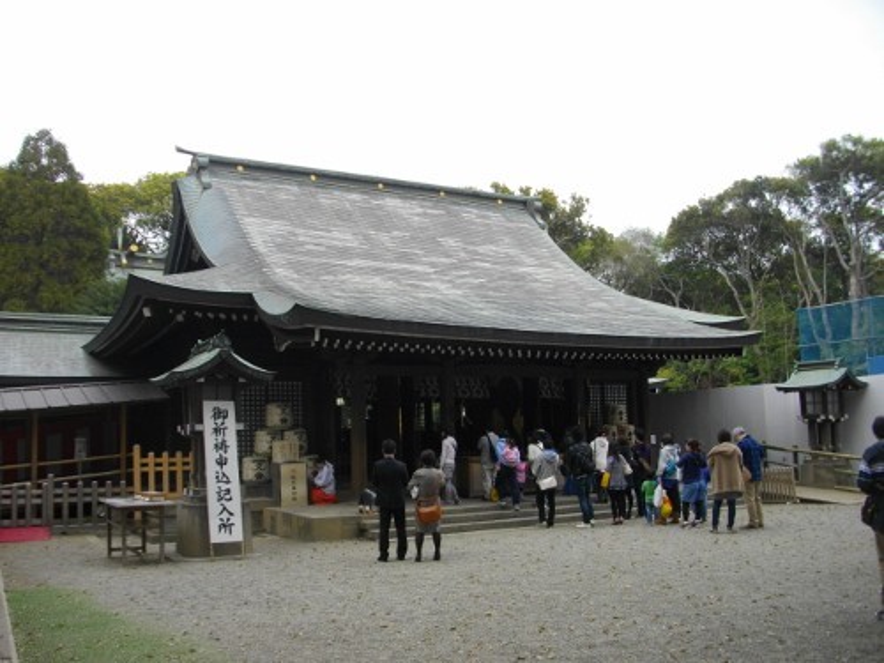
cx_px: 442
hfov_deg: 56.8
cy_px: 332
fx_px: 817
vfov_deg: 44.2
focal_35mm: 32
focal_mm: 5.7
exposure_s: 1/500
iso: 100
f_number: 2.9
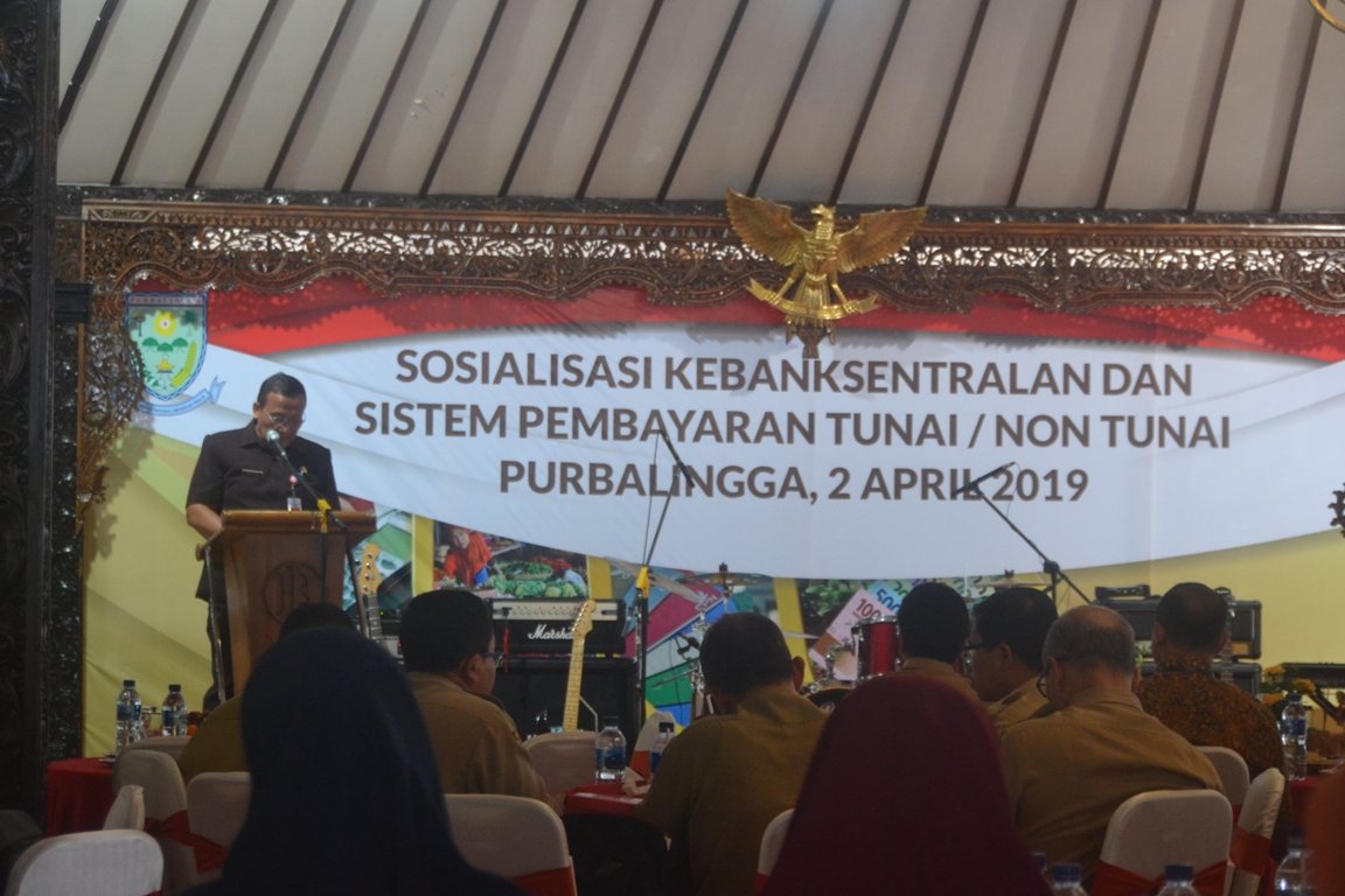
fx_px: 3474
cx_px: 672
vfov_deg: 14.7
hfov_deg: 21.9
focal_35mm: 93
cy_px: 448
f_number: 4.8
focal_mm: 62
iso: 1250
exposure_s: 1/60
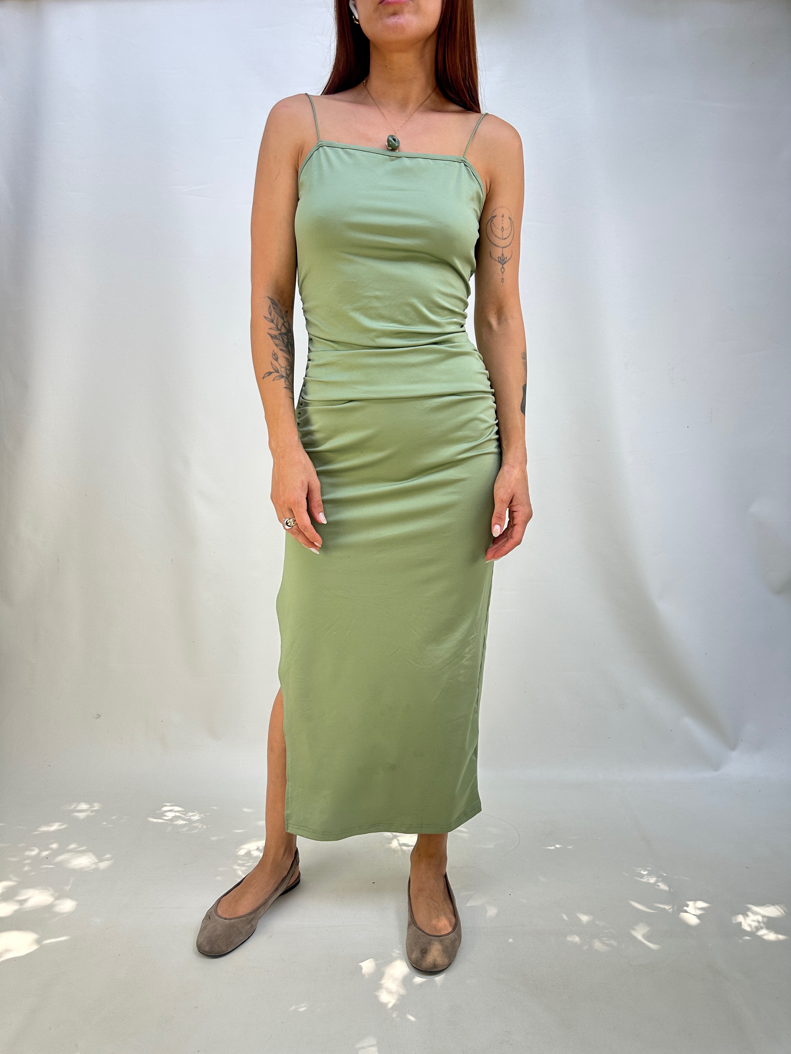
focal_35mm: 24
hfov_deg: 56.8
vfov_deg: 71.6
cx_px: 396
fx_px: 731
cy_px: 527
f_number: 1.78
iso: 80
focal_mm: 6.86
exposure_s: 1/341
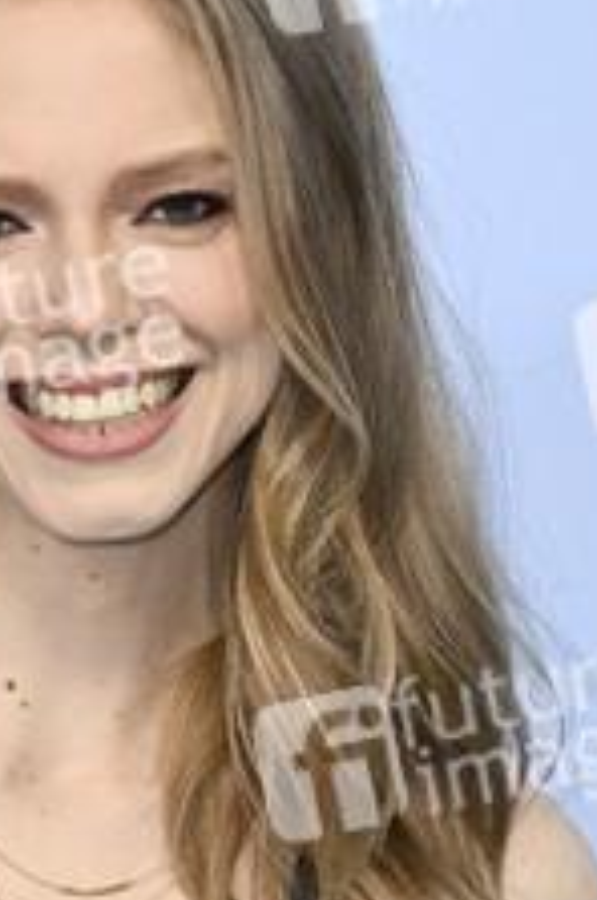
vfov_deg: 9.7
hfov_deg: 6.5
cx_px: 93
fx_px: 5290
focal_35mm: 212
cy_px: 545
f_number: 6.3
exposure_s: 1/320
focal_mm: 79
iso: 1600
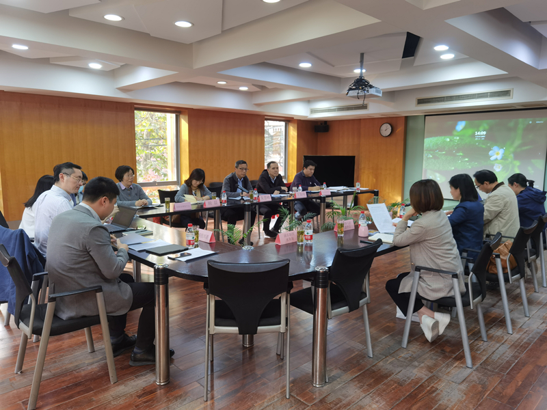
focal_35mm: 25
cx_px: 274
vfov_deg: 54.9
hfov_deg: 69.4
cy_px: 205
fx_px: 395
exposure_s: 1/100
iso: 160
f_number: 1.9
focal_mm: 6.71
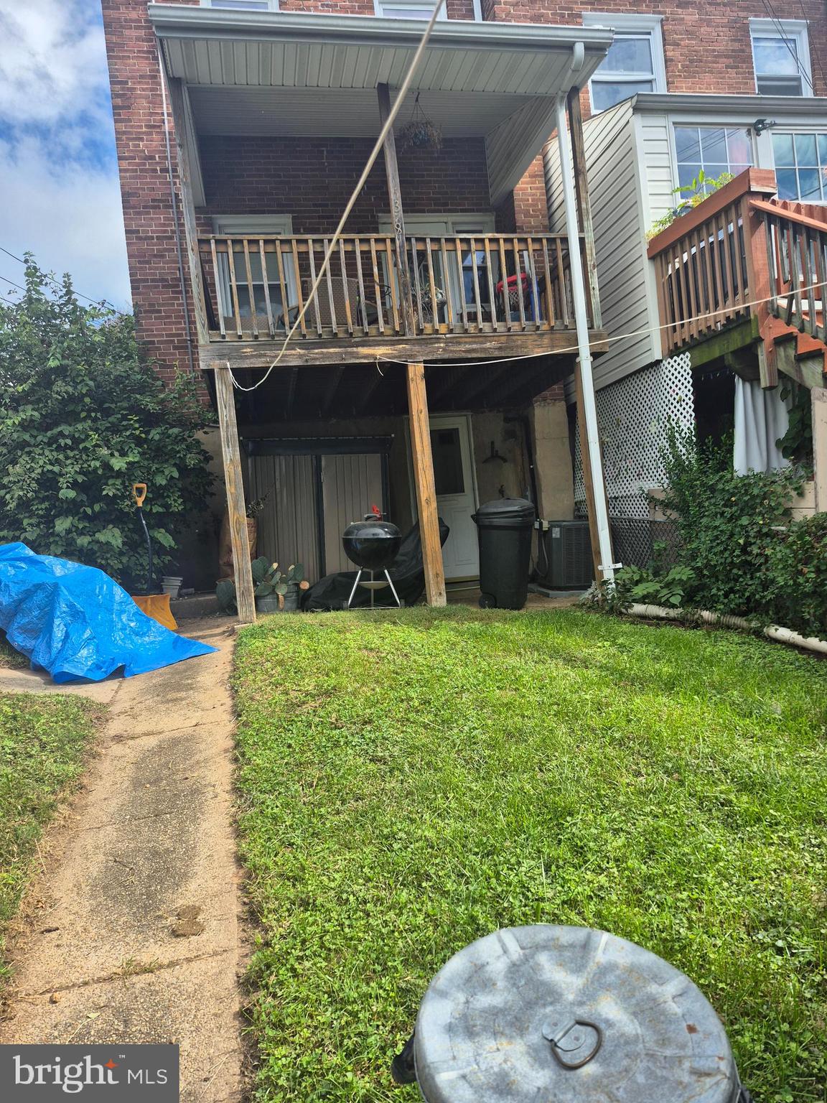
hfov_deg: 58.9
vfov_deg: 73.9
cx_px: 414
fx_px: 733
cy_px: 552
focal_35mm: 23
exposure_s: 1/1100
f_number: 1.8
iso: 25
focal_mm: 5.4
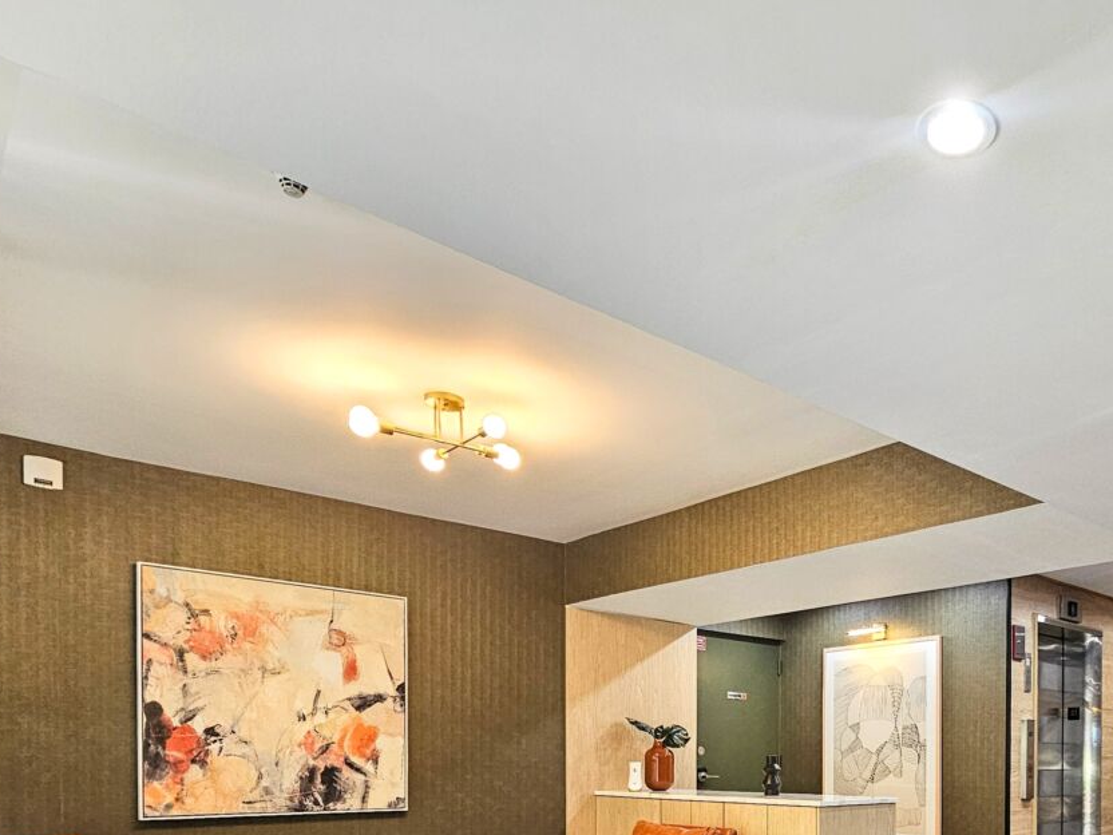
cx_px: 836
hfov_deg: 65.1
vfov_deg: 48.4
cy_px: 771
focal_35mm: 25
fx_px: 804
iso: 200
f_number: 2.2
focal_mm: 2.2
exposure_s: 1/60
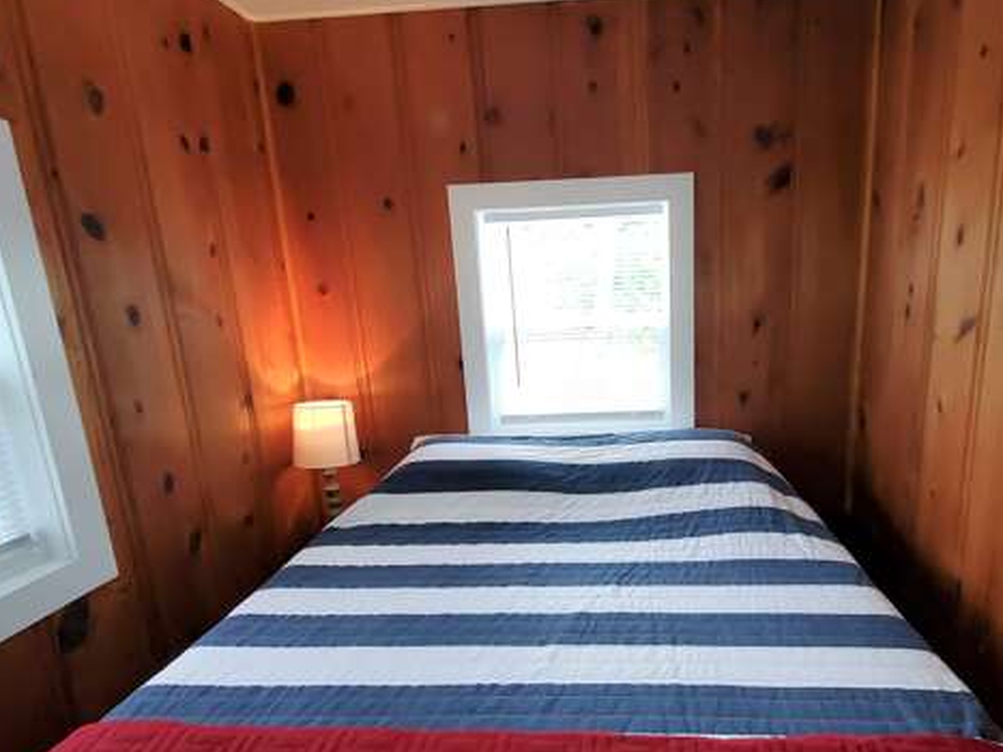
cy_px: 430
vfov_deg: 68.3
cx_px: 609
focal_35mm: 19
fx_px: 550
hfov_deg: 83.5
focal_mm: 1.8
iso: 200
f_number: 2.2
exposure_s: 1/59
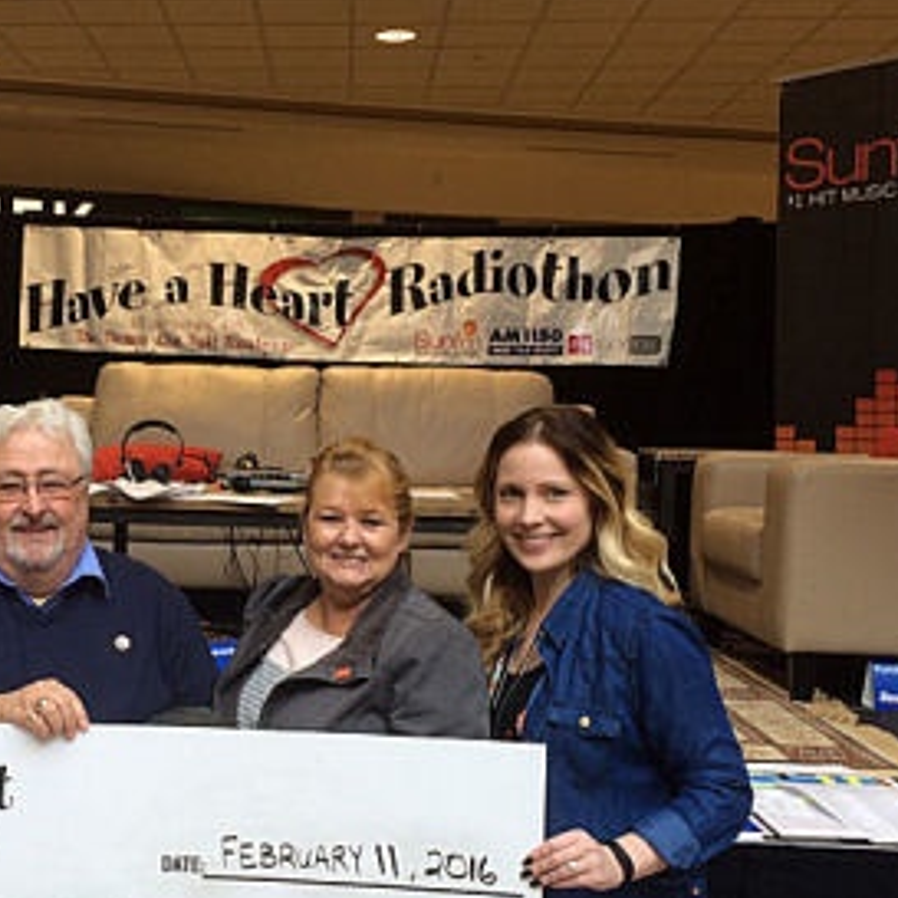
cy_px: 538
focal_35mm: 47
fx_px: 1379
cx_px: 217
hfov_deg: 35.2
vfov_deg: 35.9
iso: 32
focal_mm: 4.15
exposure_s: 1/60
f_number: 2.2
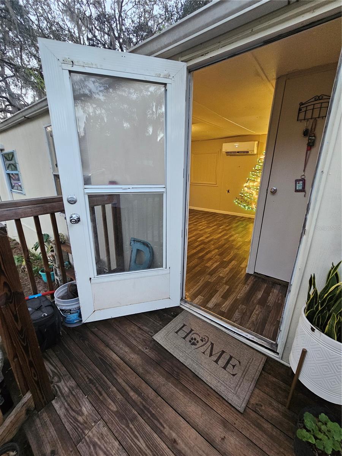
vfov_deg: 106.2
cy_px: 228
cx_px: 171
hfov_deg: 89.9
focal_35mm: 13
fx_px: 171
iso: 500
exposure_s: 1/30
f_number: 2.2
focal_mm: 2.2
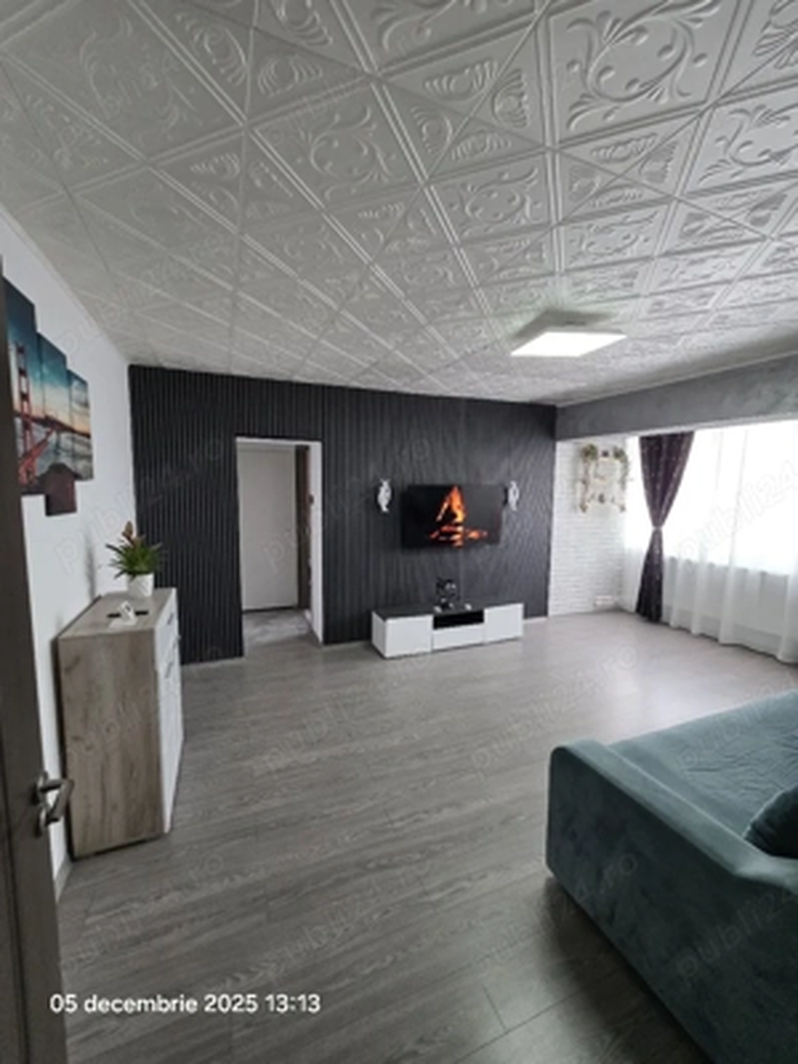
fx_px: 400
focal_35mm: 13
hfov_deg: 89.9
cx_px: 399
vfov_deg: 106.2
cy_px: 532
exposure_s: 1/101
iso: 320
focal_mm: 2.2
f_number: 1.9
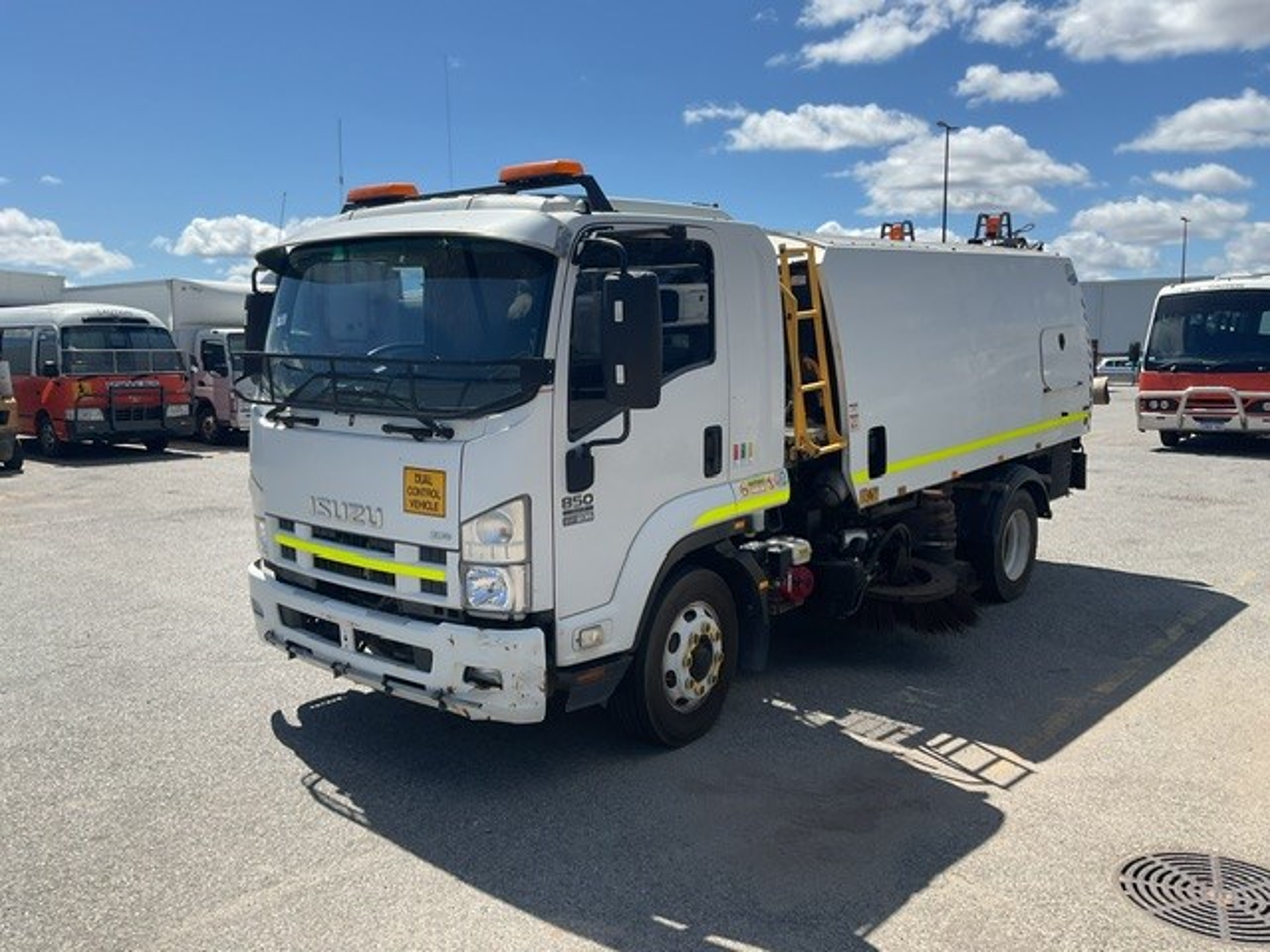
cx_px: 635
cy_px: 476
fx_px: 1064
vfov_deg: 48.2
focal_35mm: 29
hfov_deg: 61.7
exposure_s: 1/2058
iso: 16
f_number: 1.8
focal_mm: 3
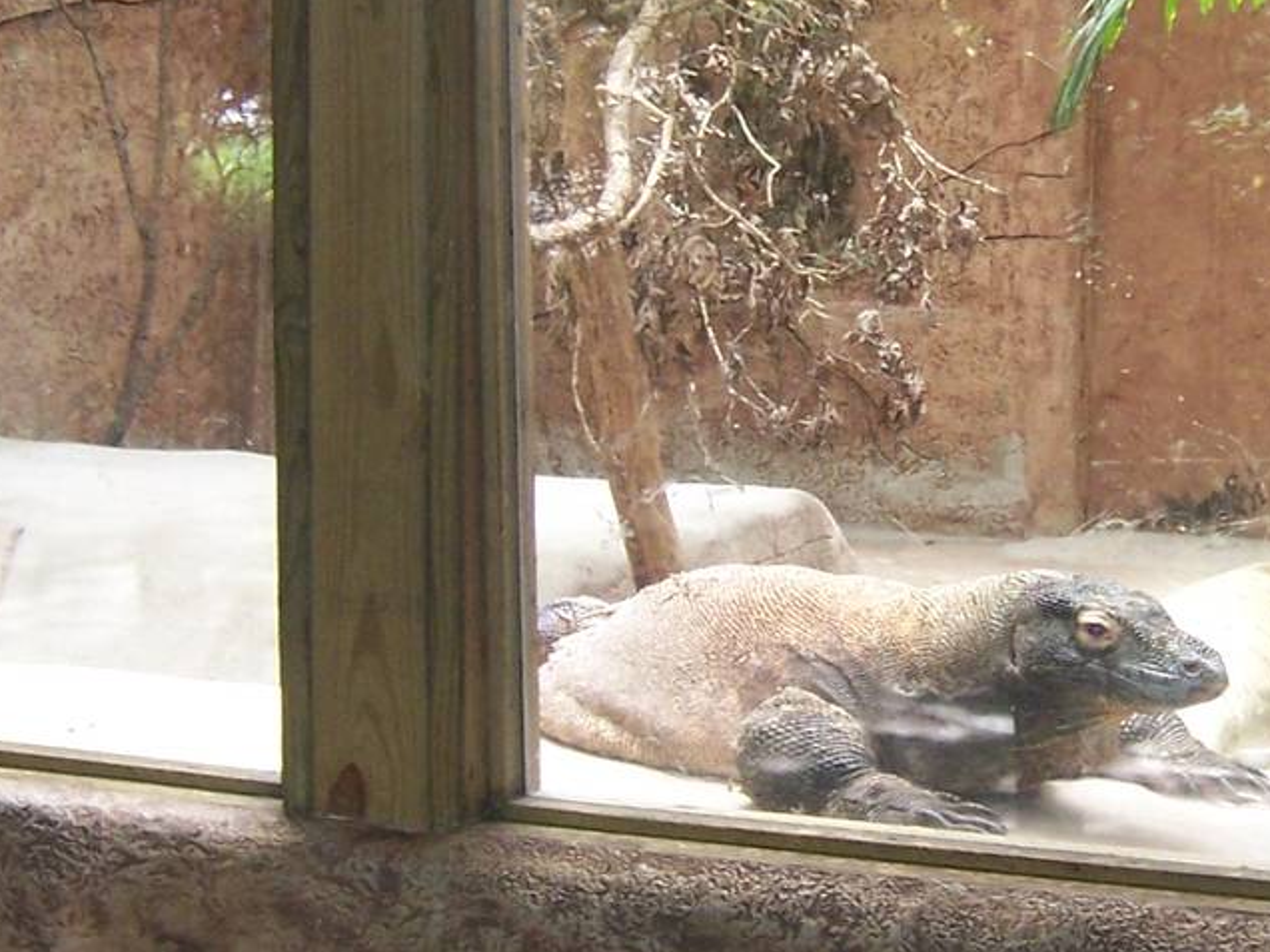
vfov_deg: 17.8
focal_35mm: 83
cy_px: 411
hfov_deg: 23.4
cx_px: 881
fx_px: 3045
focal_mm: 5.5
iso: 140
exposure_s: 1/60
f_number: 2.8
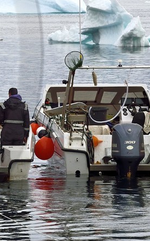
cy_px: 54
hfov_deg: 3.4
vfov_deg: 5.5
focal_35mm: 379
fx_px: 2481
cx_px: -185
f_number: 13
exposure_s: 1/250
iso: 400
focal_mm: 102
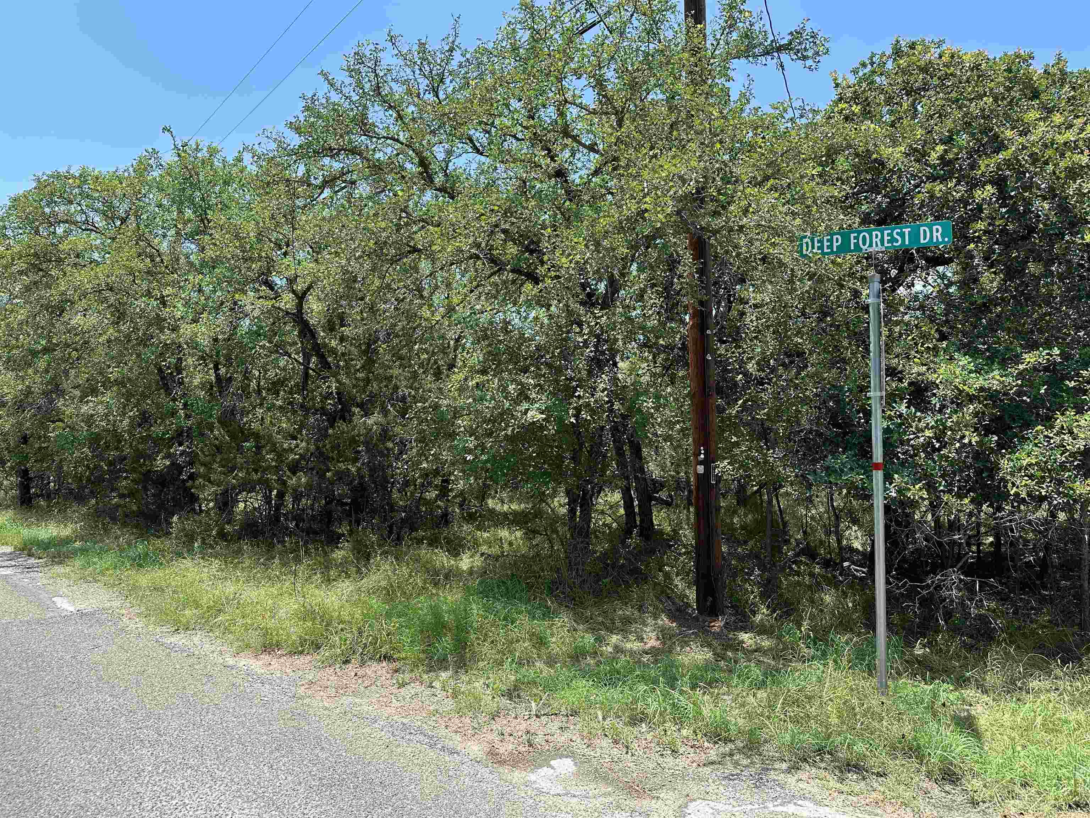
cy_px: 409
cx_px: 545
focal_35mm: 24
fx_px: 756
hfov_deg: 71.6
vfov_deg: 56.8
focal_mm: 6.86
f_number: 1.78
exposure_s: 1/1587
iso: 80
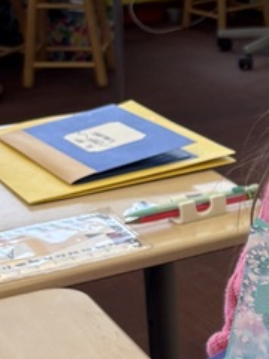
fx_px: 1150
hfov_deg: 12.4
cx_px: 456
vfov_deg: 17.7
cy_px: 136
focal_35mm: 111
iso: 125
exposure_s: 1/104
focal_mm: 5.96
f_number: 1.6
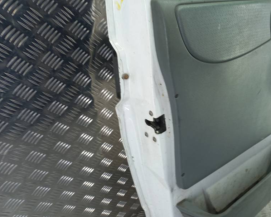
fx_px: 265
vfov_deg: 44.4
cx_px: 175
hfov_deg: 53.4
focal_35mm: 33
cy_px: 91
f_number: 1.8
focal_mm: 4.6
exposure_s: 1/50
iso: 50
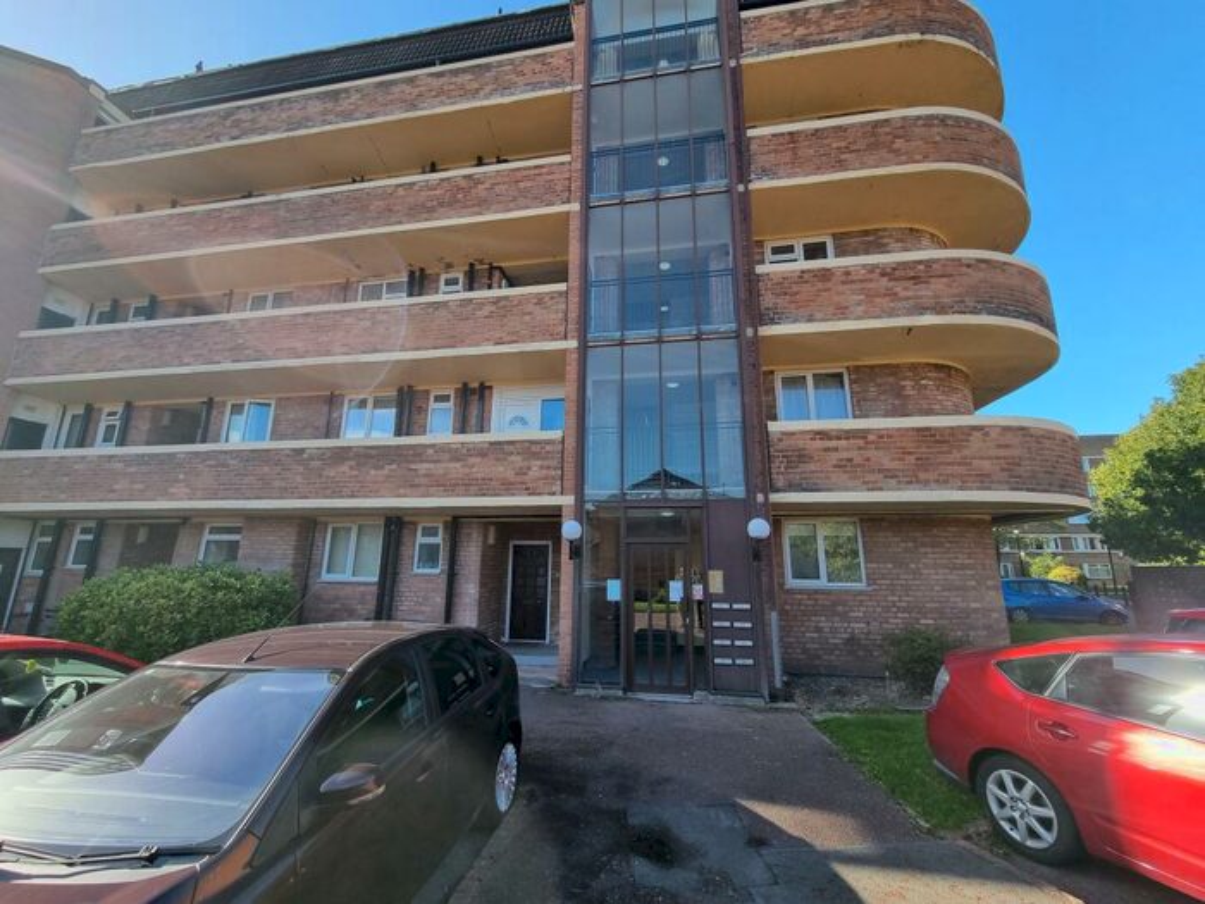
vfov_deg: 89.9
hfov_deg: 106.2
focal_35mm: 13
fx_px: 453
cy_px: 452
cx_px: 602
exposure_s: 1/534
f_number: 2.2
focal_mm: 2.2
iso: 50
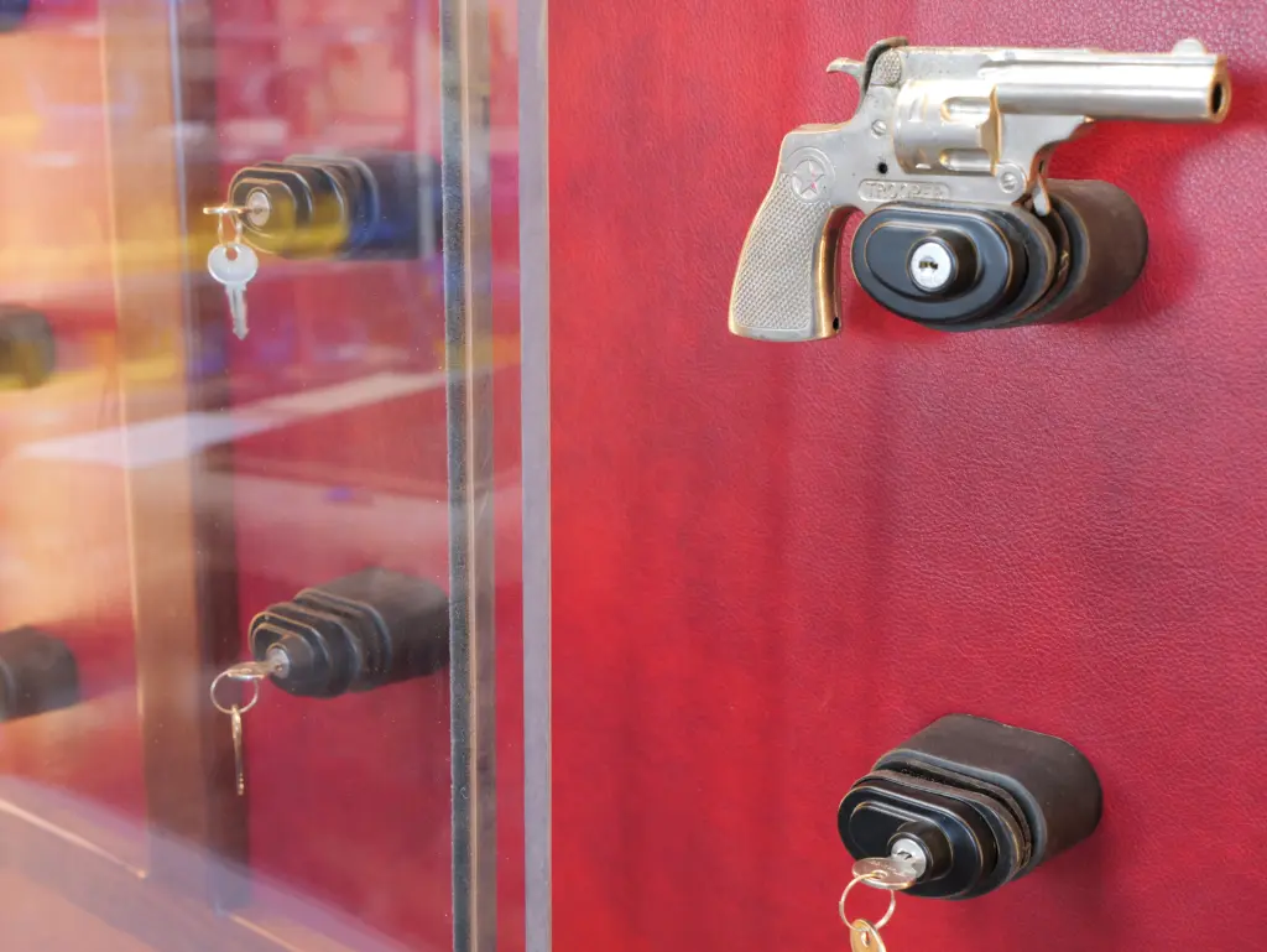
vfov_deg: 31.5
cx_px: 634
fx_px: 1684
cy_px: 476
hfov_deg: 41.2
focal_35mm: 46
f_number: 4.5
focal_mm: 23
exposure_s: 1/40
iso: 1000
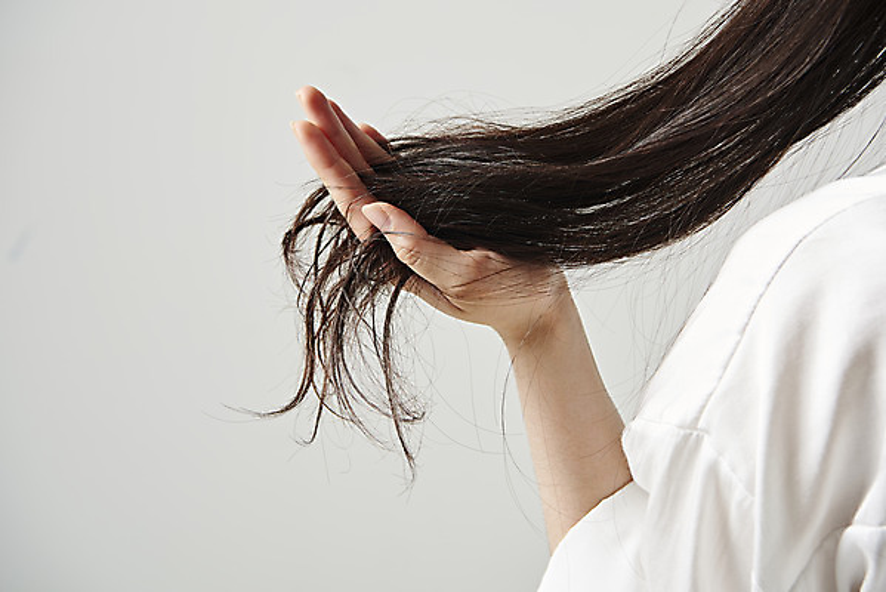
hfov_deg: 28.8
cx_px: 443
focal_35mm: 70
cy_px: 296
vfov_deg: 19.5
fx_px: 1724
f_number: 8
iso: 31
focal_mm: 70
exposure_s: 1/125
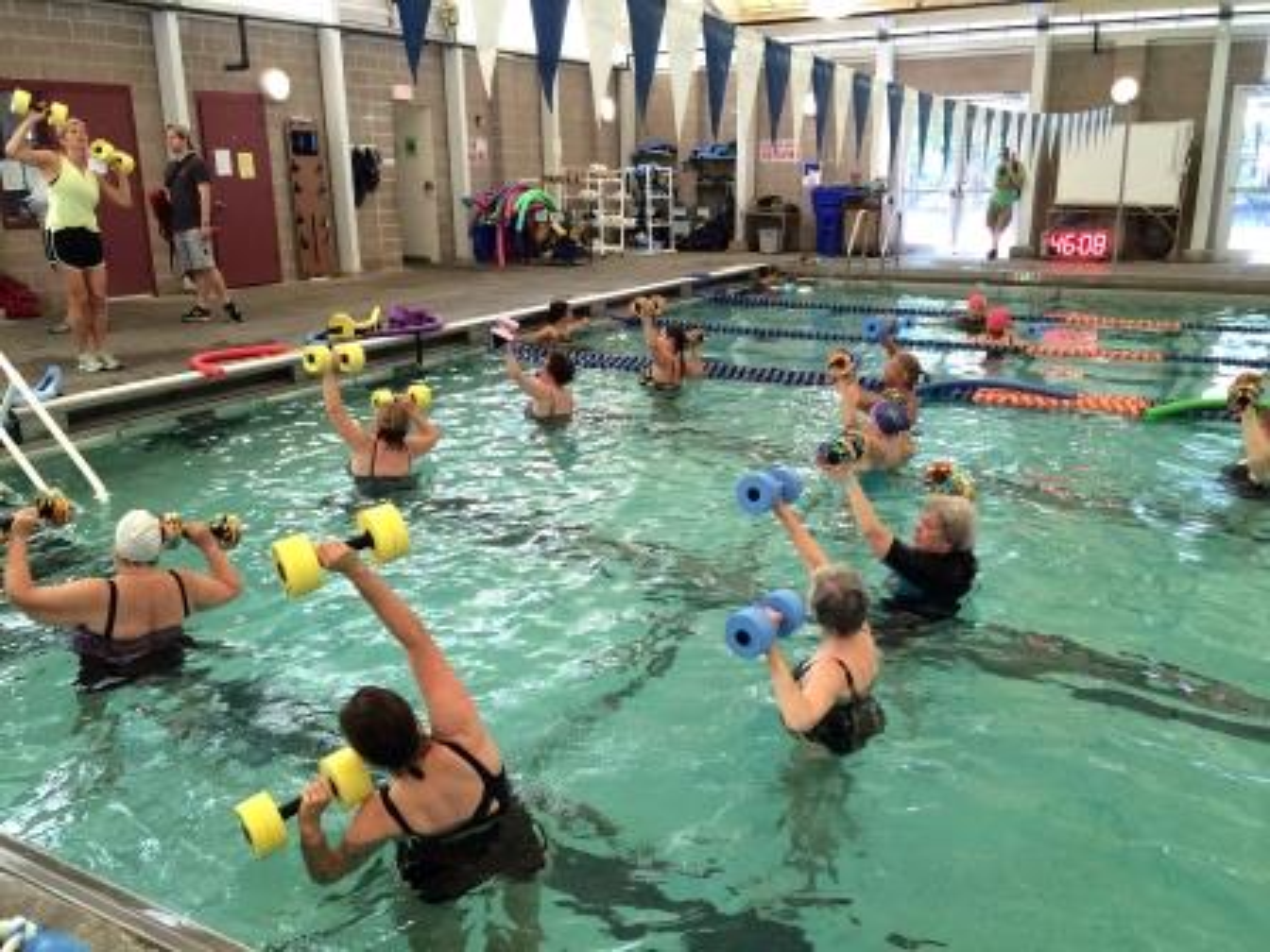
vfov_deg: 48.2
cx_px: 635
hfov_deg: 61.7
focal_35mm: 29
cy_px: 476
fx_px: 1064
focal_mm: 4.15
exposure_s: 1/40
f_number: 2.2
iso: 40
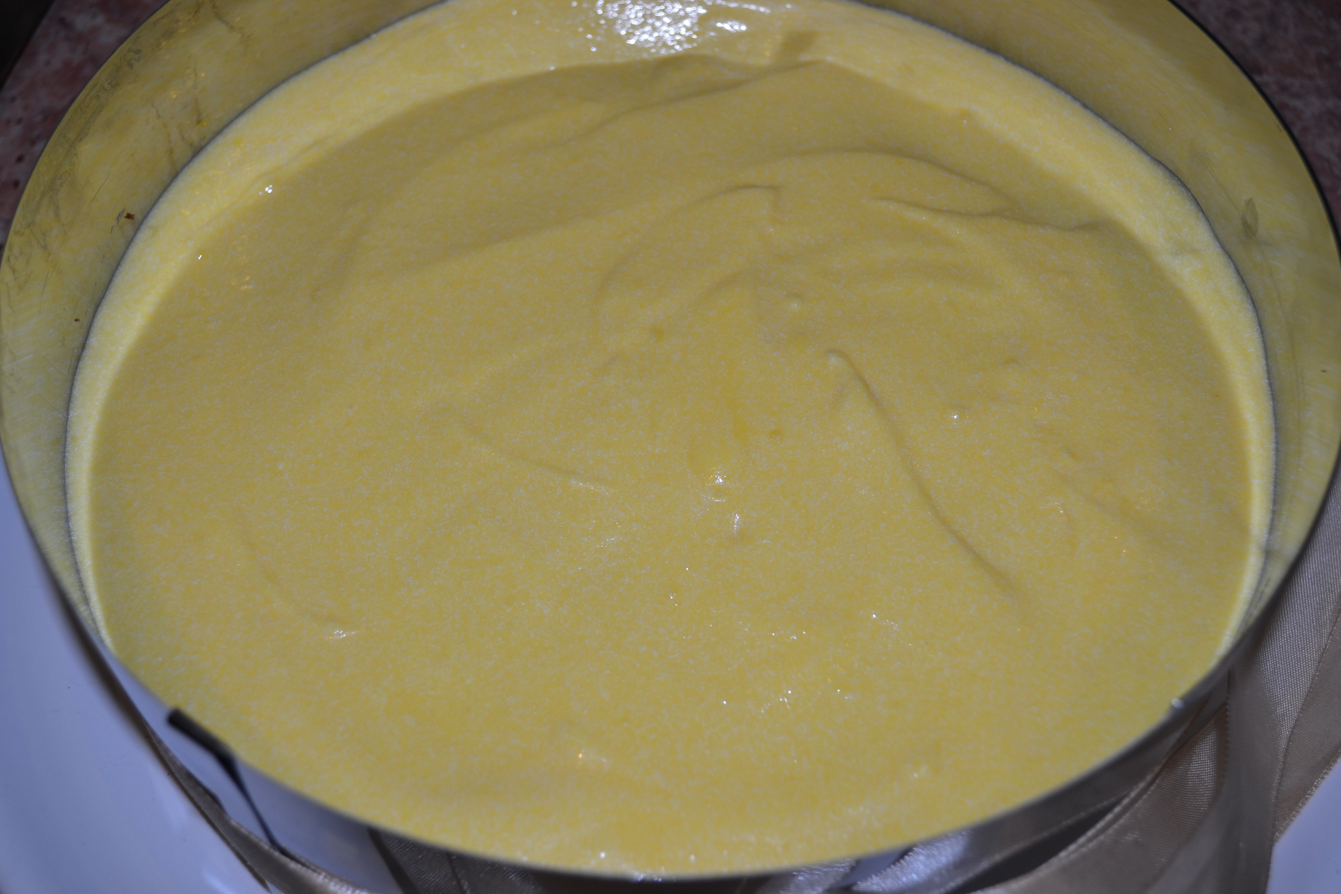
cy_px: 447
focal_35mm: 44
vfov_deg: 30.8
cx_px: 670
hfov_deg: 45.0
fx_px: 1620
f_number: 4.5
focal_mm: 29
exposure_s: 1/60
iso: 220
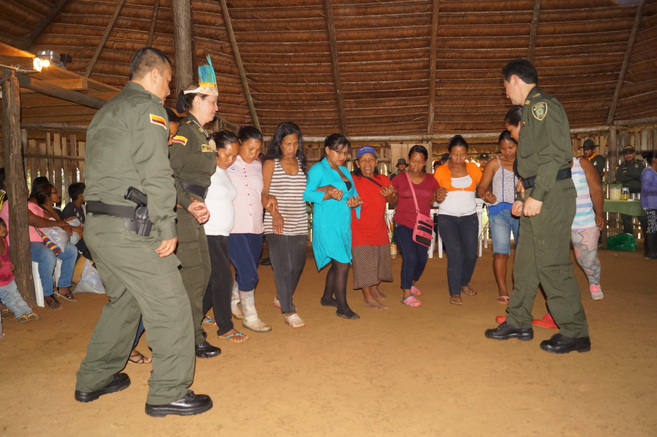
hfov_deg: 67.4
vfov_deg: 47.8
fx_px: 492
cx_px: 328
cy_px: 218
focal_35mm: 27
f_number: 4
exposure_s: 1/60
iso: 800
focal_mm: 18
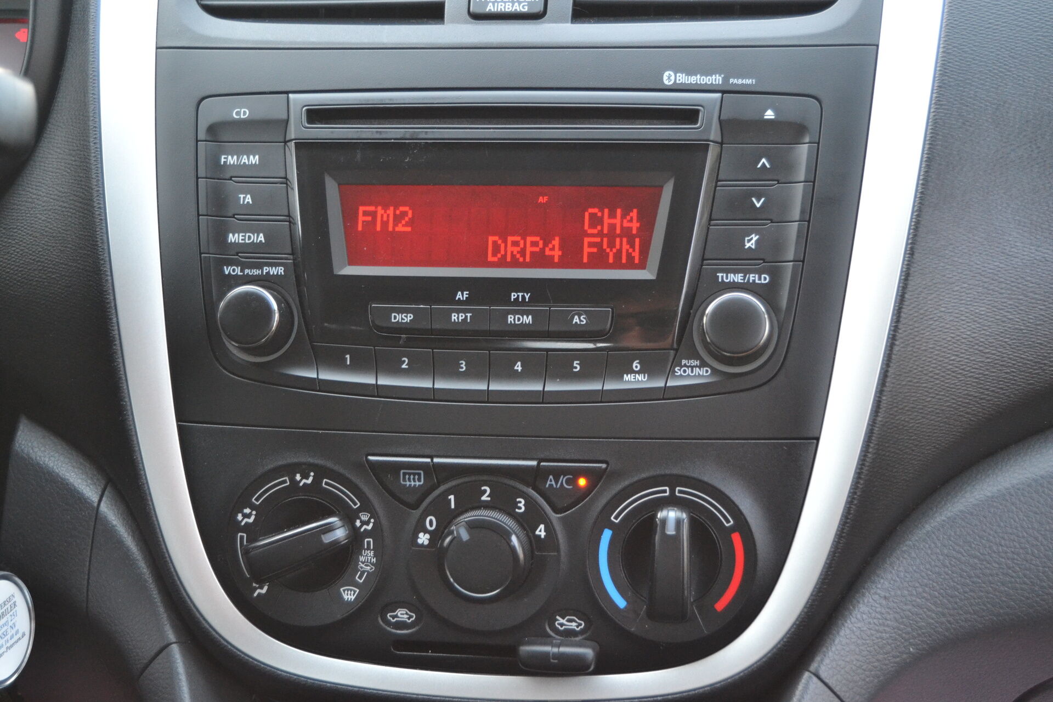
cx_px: 526
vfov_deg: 25.8
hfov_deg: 37.9
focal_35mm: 52
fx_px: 1536
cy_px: 351
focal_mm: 35
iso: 1600
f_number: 4.5
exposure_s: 1/60
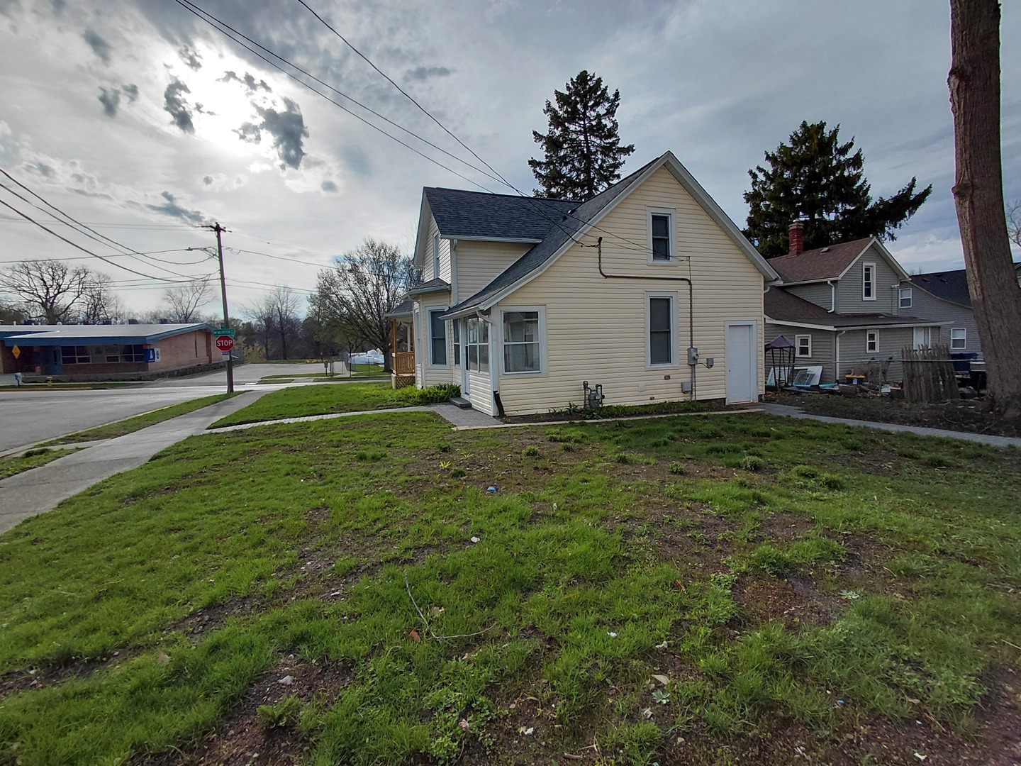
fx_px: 472
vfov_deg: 78.1
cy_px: 383
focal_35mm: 16
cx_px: 510
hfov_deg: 94.5
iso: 40
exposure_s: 1/2409
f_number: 2.2
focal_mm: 1.64
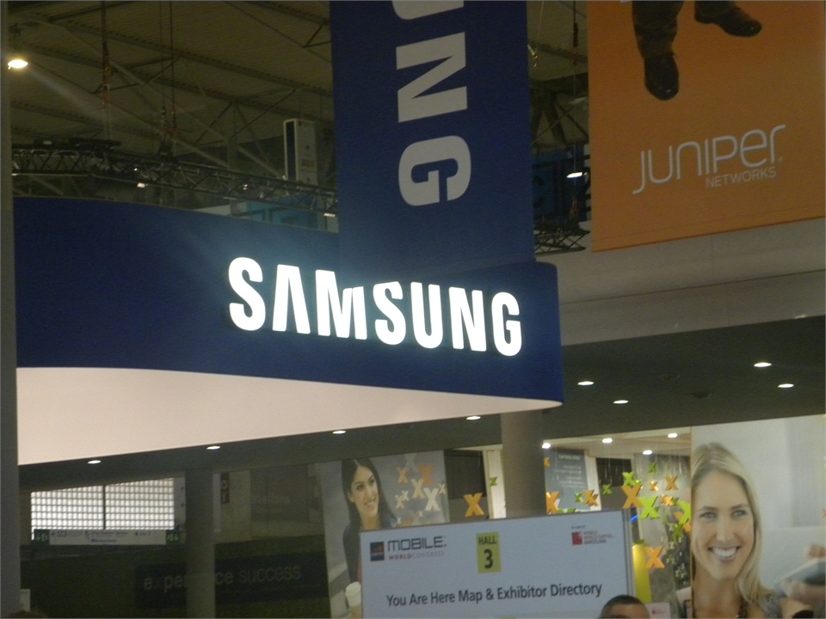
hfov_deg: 16.8
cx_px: 413
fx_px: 2792
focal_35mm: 117
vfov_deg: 12.7
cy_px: 310
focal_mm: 20.8
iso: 400
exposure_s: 1/52.6
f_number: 4
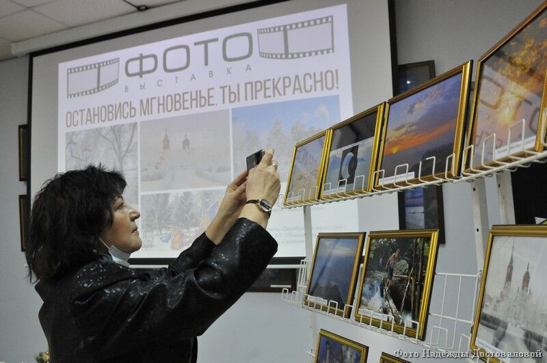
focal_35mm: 36
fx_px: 546
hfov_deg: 53.2
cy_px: 182
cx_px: 274
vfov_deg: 36.8
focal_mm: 24
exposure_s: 1/160
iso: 2500
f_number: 6.3
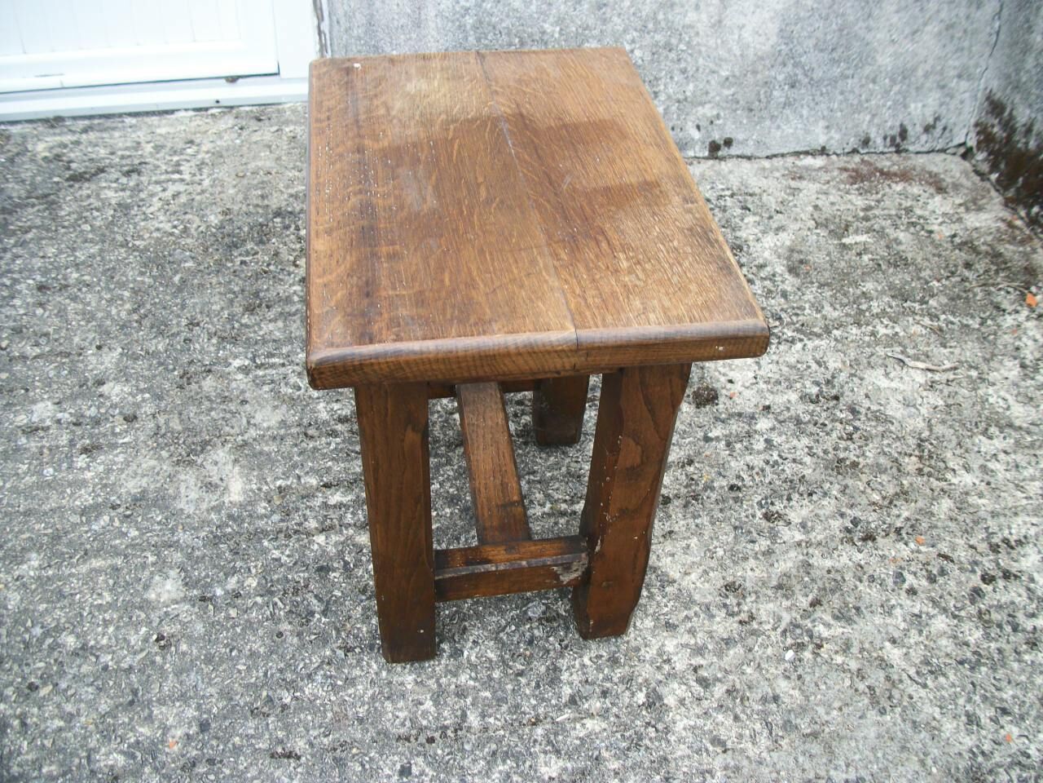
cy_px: 392
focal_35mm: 32
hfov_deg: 56.8
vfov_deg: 44.2
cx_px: 522
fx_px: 964
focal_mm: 5.7
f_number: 2.9
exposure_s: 1/100
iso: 80
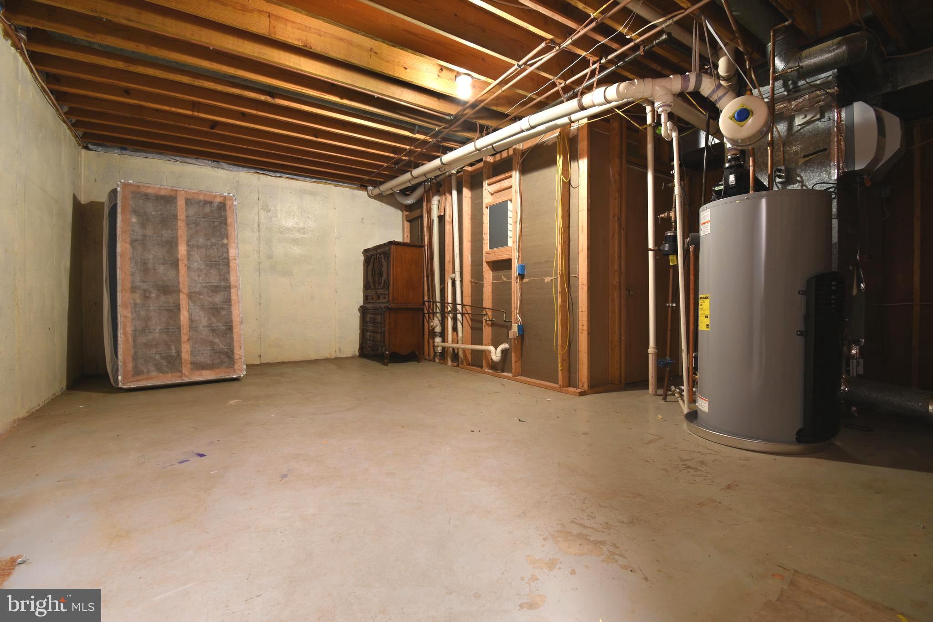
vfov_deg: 77.3
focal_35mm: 15
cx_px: 466
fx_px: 389
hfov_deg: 100.4
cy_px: 311
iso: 100
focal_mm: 10
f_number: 6.3
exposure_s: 1
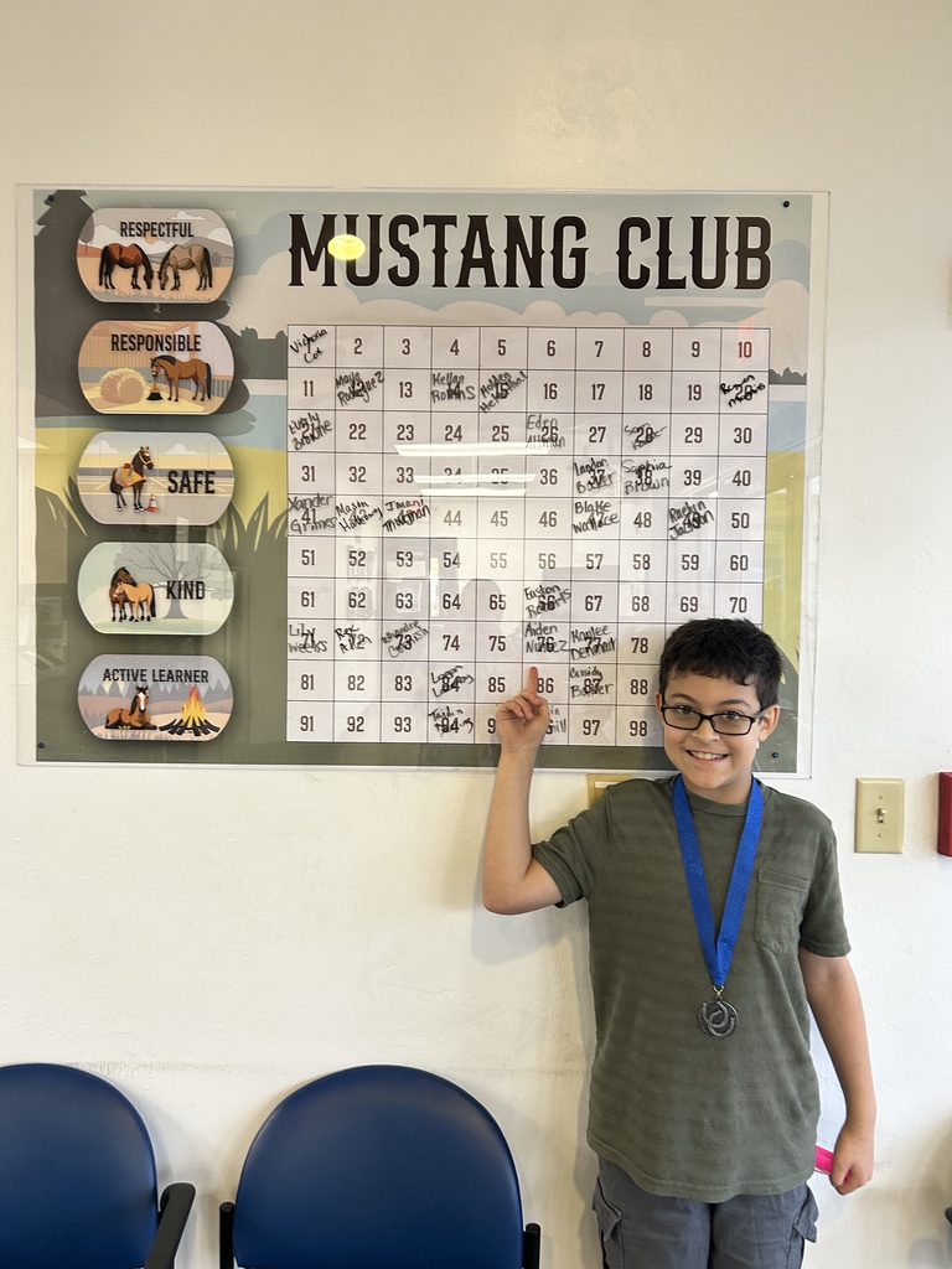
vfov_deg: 67.3
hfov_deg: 53.1
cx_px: 476
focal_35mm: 26
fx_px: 953
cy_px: 634
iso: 200
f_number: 1.5
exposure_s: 1/60
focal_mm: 5.7
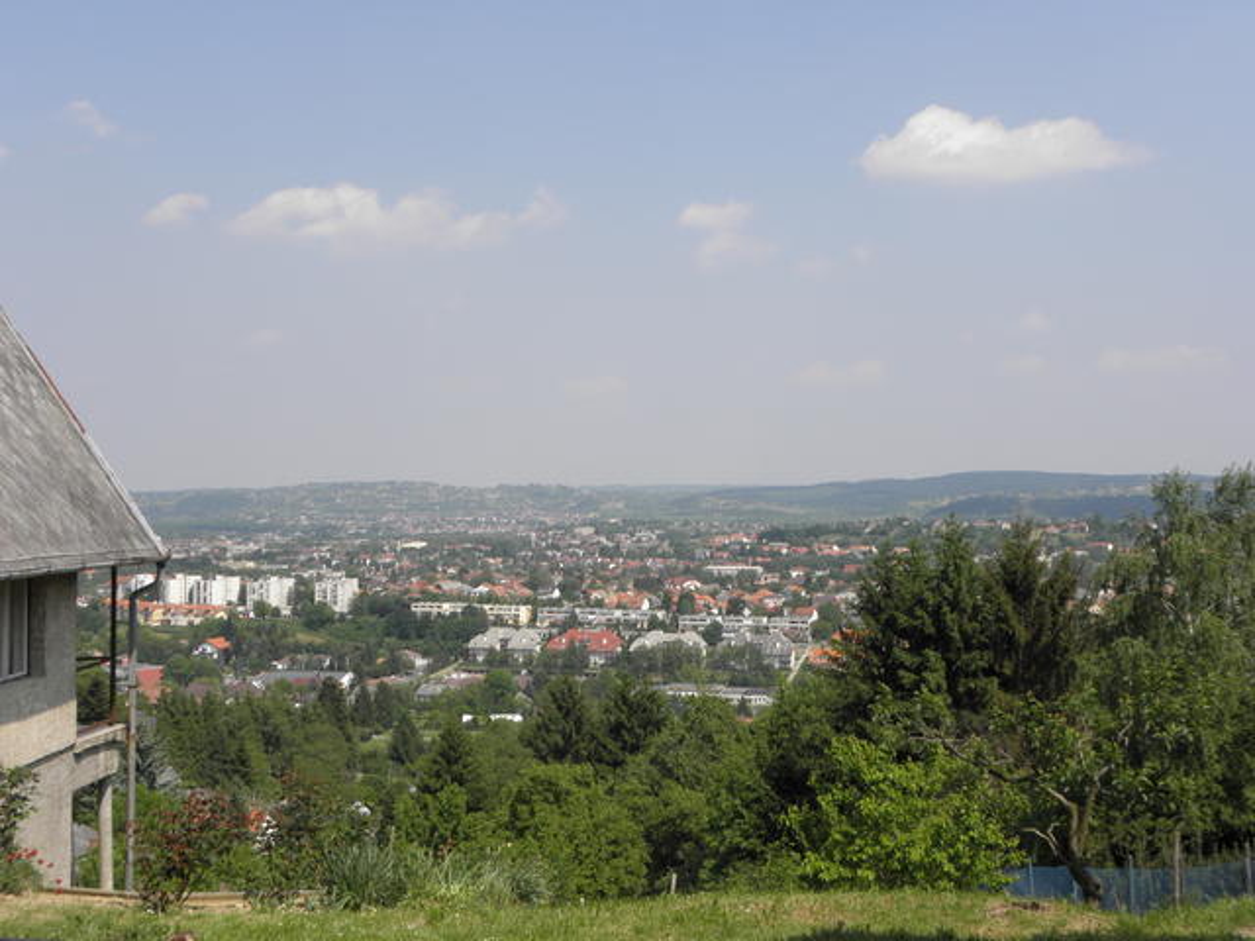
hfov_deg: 41.2
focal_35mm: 46
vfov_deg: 31.5
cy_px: 470
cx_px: 628
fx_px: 1668
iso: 64
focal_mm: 8.19
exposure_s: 1/250
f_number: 5.6
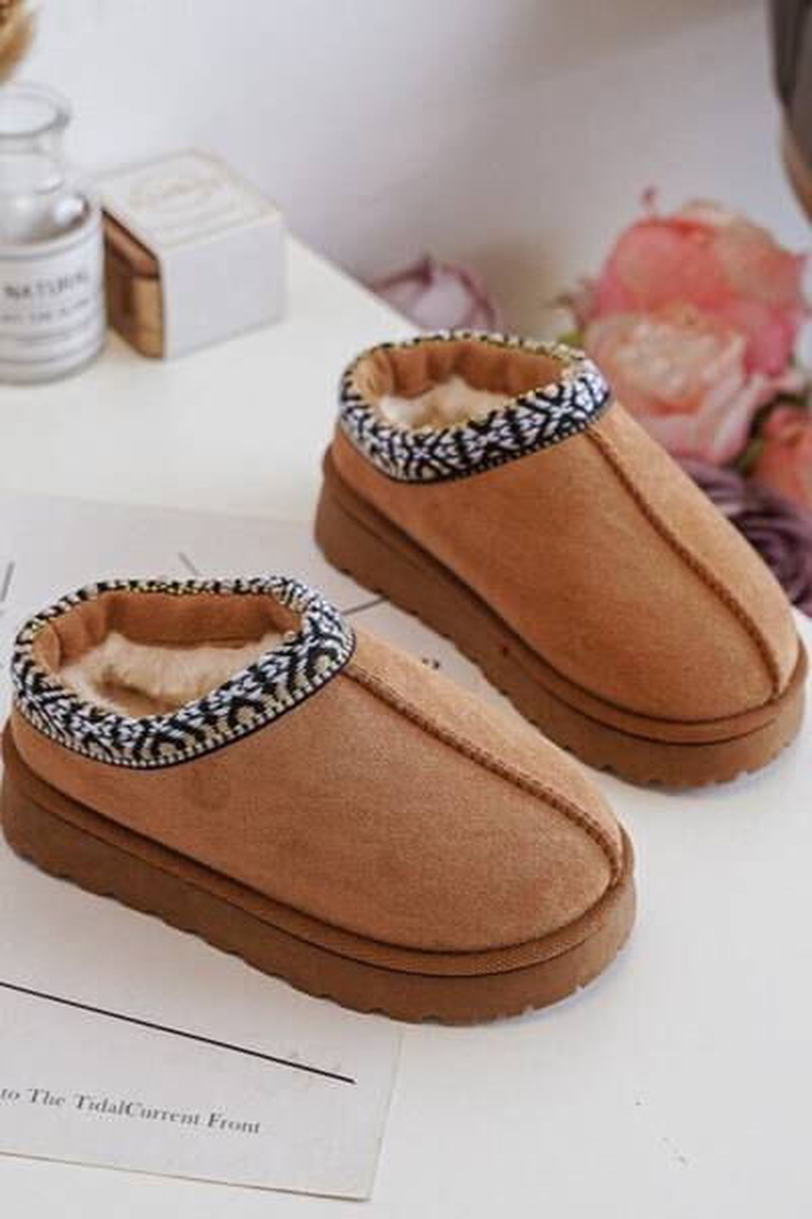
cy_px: 610
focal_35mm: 43
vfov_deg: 45.4
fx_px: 1455
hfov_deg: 31.2
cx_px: 406
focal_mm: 43
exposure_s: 1/100
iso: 500
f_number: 4
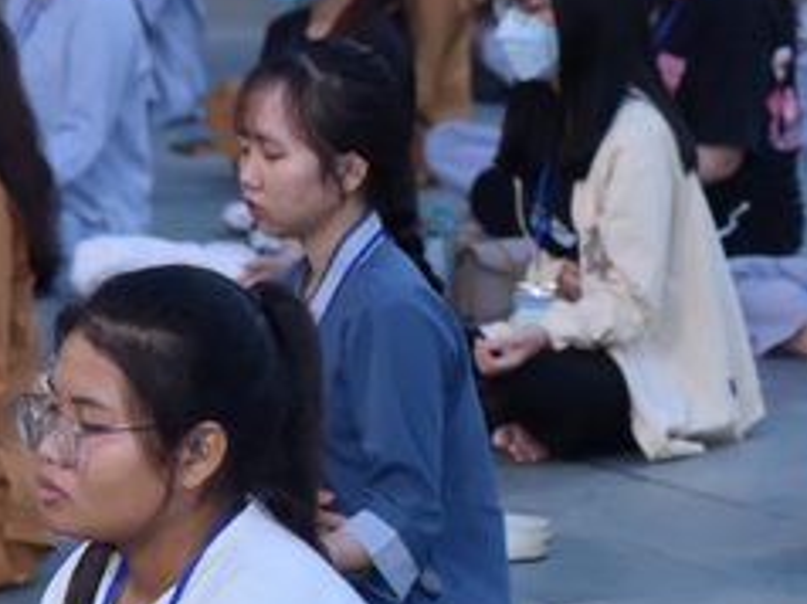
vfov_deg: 5.1
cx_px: 743
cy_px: 139
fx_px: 6731
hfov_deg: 6.8
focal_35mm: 289
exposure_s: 1/125
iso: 2000
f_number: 5
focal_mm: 110
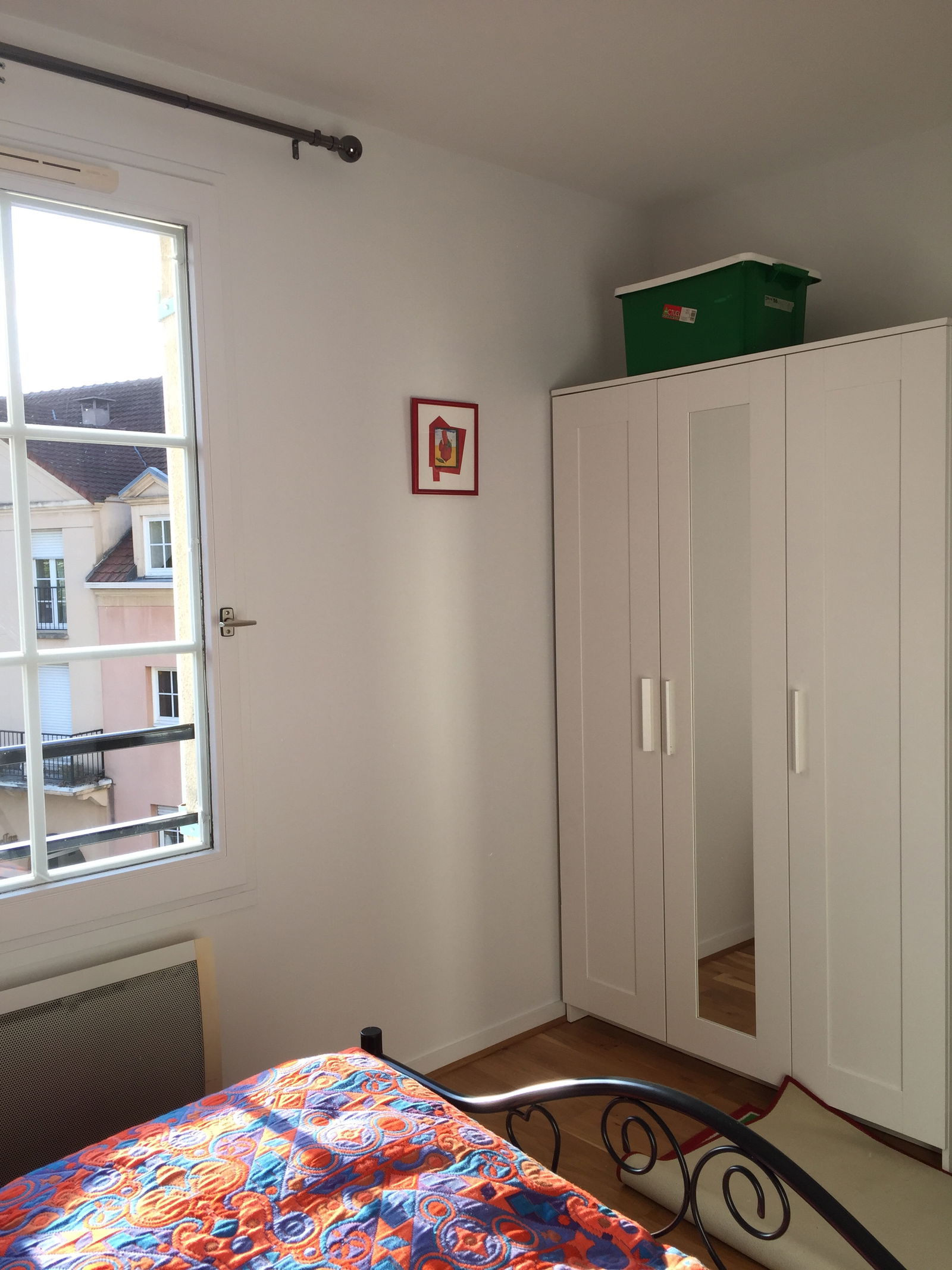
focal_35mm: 29
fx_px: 1063
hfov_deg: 48.2
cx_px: 476
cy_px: 635
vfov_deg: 61.7
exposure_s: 1/181
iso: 32
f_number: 2.2
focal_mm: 4.15
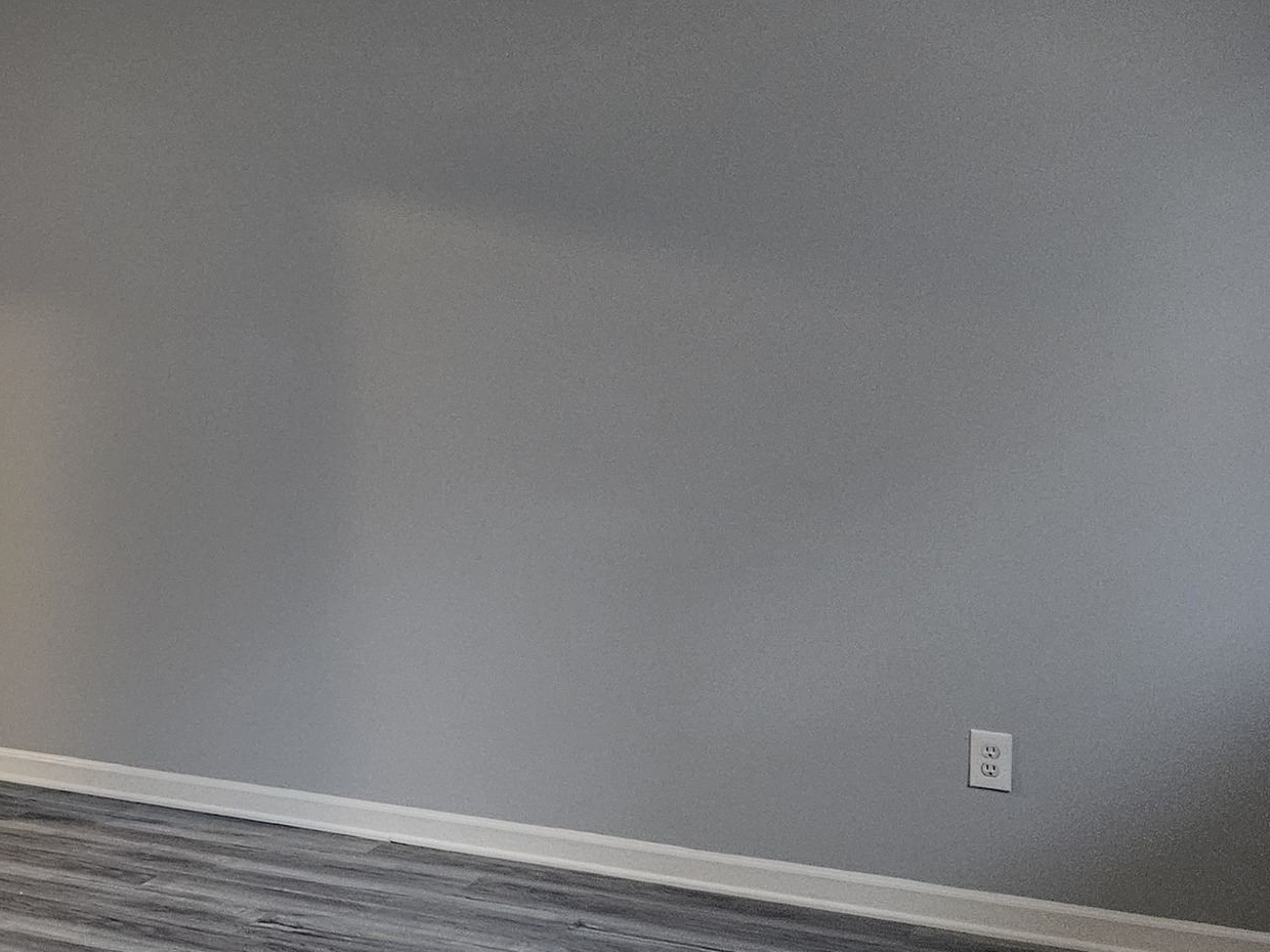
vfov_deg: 25.5
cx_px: -111
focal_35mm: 57
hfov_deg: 30.4
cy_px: 288
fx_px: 2091
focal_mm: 5.4
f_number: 1.8
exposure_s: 1/60
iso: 800
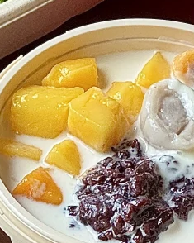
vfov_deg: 5.3
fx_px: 2643
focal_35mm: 368
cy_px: 81
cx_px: 215
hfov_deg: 4.2
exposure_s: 1/99
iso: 125
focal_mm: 9
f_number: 2.8
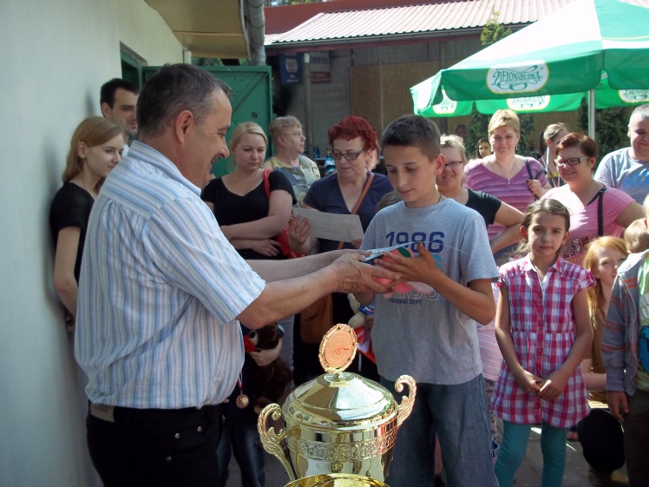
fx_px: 675
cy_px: 244
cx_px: 324
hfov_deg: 51.4
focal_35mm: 36
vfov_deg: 39.7
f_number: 3.1
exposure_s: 1/400
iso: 80
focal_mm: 6.5
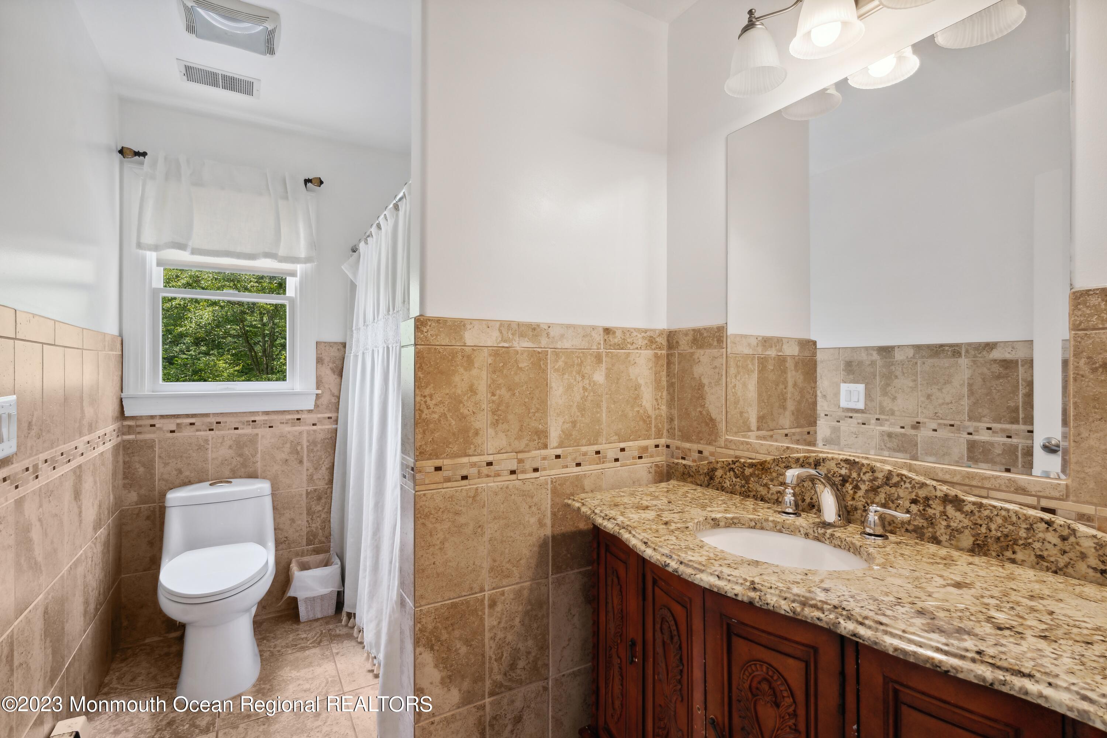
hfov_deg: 96.7
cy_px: 369
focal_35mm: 16
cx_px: 554
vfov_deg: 73.7
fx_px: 492
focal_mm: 16
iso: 200
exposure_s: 1/25
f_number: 11
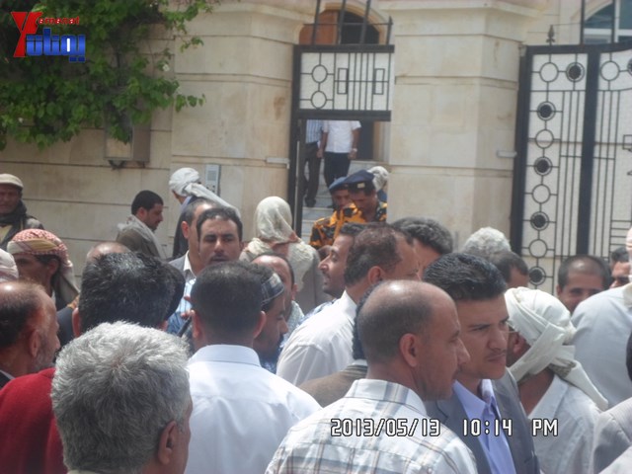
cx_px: 316
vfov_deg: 14.8
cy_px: 237
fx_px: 1826
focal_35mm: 100
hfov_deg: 19.6
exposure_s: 1/125
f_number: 5.2
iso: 80
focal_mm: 18
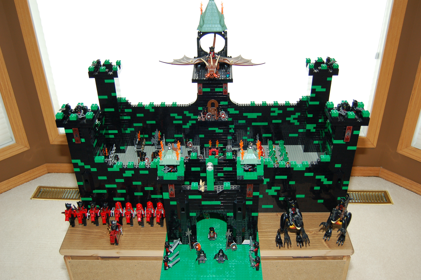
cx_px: 210
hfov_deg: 53.2
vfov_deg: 36.8
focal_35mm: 36
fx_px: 421
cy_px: 140
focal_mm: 24
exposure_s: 1/60
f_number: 4
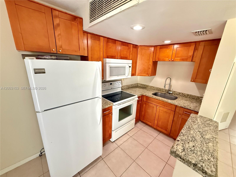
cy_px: 88
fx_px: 95
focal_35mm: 14
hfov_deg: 102.1
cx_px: 118
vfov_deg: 85.7
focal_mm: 2.22
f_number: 2.2
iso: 1000
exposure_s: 1/60
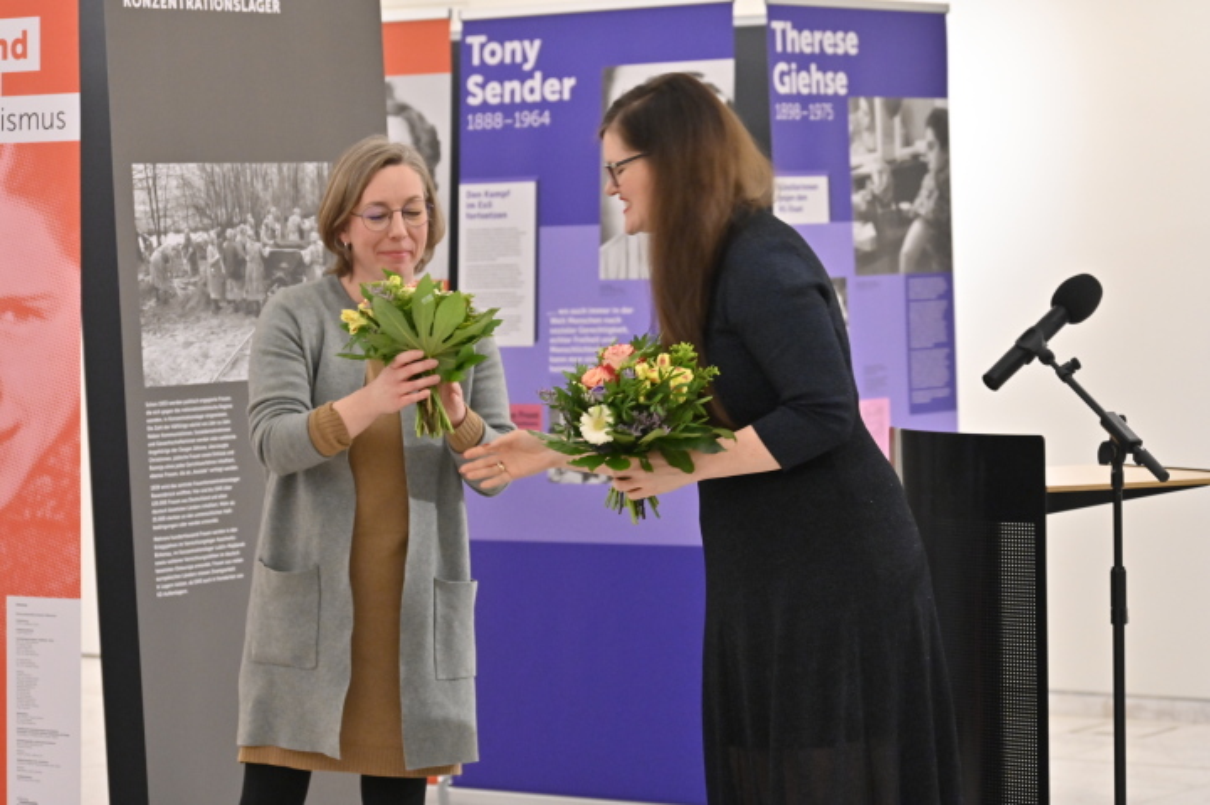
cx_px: 605
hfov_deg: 18.6
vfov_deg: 12.4
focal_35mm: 110
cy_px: 402
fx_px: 3695
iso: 3200
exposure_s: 1/100
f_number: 6.3
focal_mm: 110
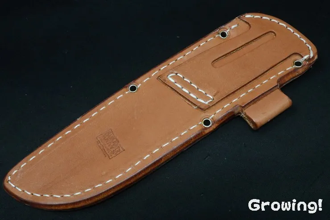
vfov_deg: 38.9
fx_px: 312
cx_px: 165
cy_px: 110
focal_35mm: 34
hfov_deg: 55.8
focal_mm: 12.76
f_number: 11
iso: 1250
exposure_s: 1/40
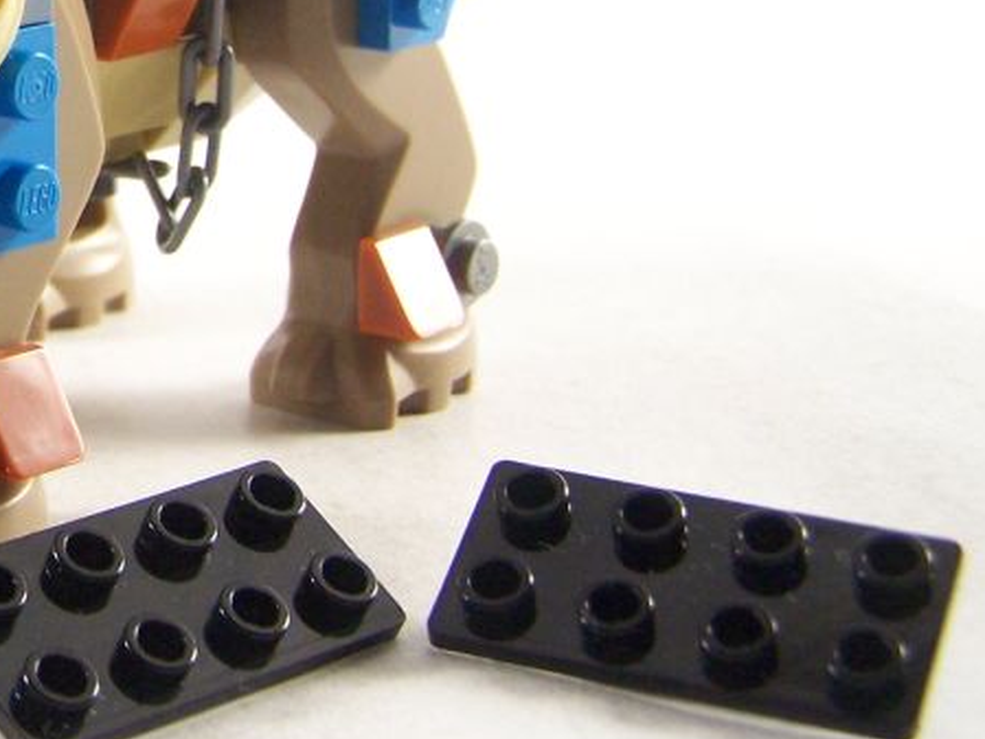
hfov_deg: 19.1
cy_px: -9
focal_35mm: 98
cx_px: -132
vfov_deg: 14.8
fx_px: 2789
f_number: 3.6
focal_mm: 7.1
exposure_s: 1/30
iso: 200
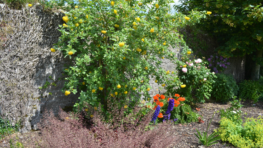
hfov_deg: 61.0
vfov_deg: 36.6
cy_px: 63
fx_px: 223
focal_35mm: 32
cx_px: 130
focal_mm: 20
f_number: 7.1
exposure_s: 1/200
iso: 100
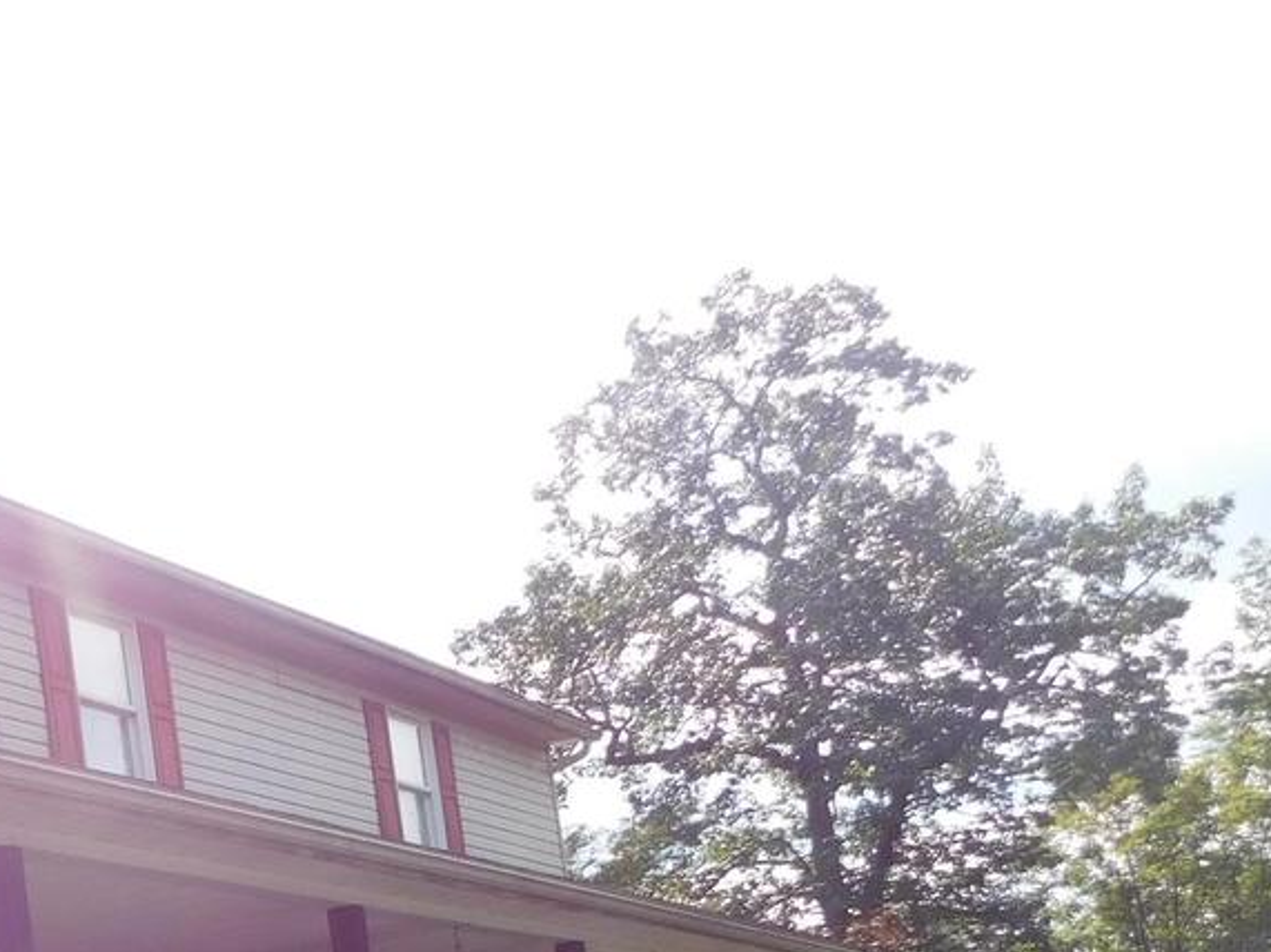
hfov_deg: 28.9
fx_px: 2129
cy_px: 1123
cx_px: -243
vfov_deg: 23.2
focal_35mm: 58
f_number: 3
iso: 125
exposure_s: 1/800
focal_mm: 4
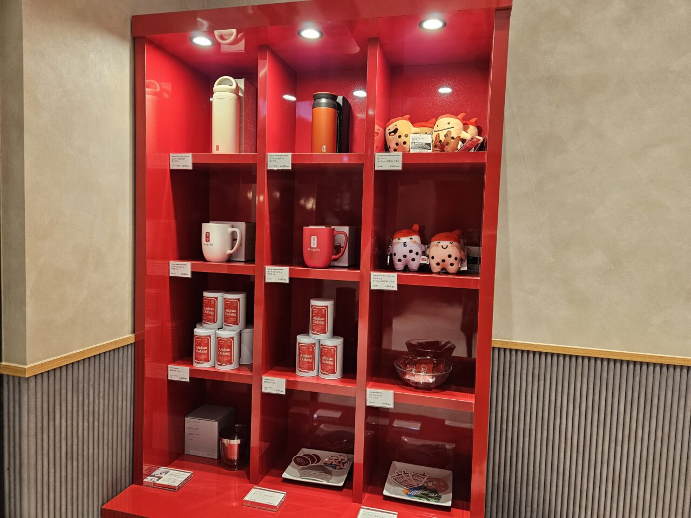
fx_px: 459
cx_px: 346
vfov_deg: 58.9
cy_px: 259
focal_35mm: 23
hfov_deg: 73.9
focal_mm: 5.4
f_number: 1.8
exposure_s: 1/142
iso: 200
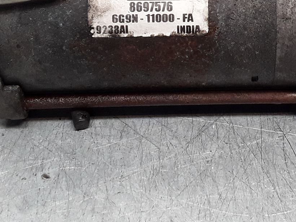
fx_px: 598
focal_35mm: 70
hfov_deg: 27.4
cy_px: -31
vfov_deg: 19.9
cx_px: 219
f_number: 1.9
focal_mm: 2.91
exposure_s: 1/50
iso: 50
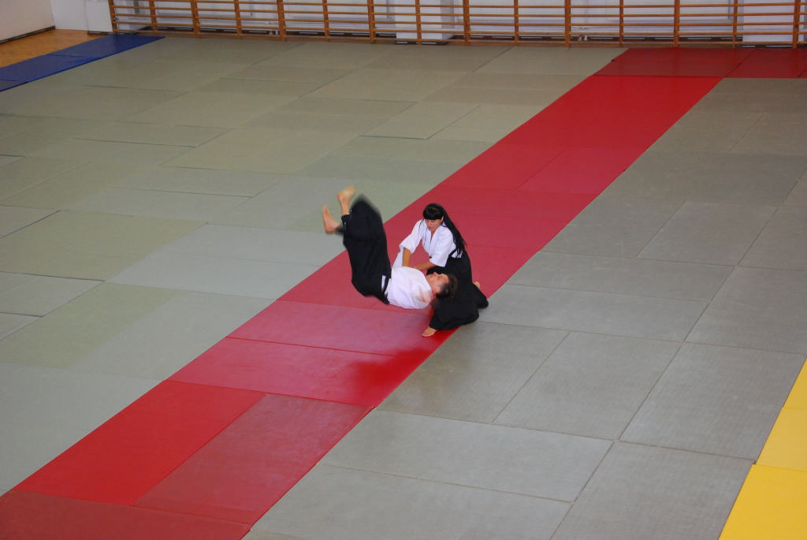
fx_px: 1515
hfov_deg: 29.8
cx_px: 404
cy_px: 270
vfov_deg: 20.2
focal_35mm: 68
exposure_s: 1/60
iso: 800
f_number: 7.1
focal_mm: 45
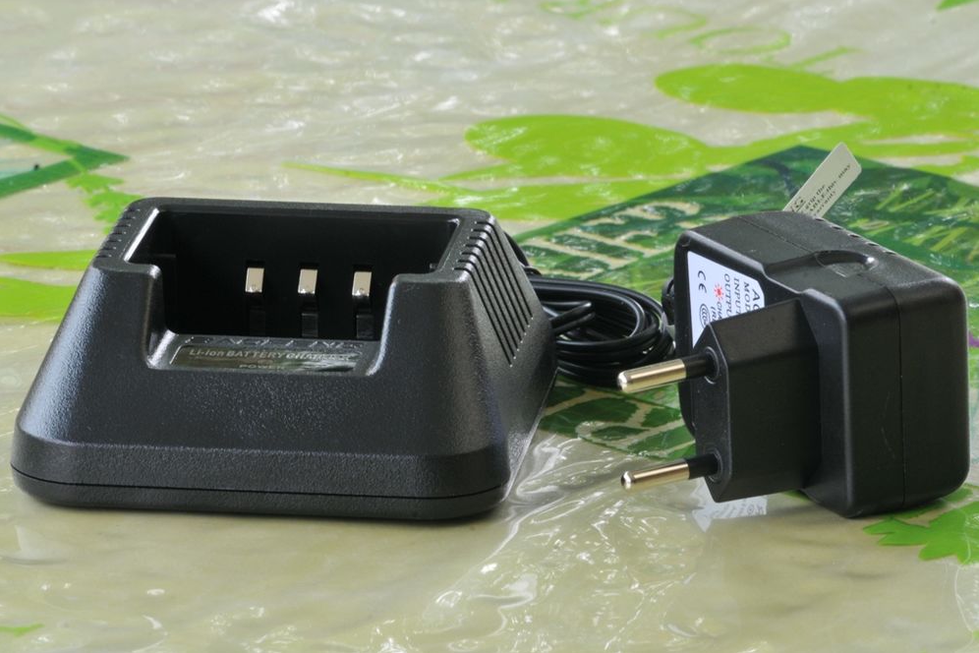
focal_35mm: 226
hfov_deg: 9.1
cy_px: 326
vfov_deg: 6.1
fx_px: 6145
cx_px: 490
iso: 400
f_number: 25
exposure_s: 1/13
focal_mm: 150
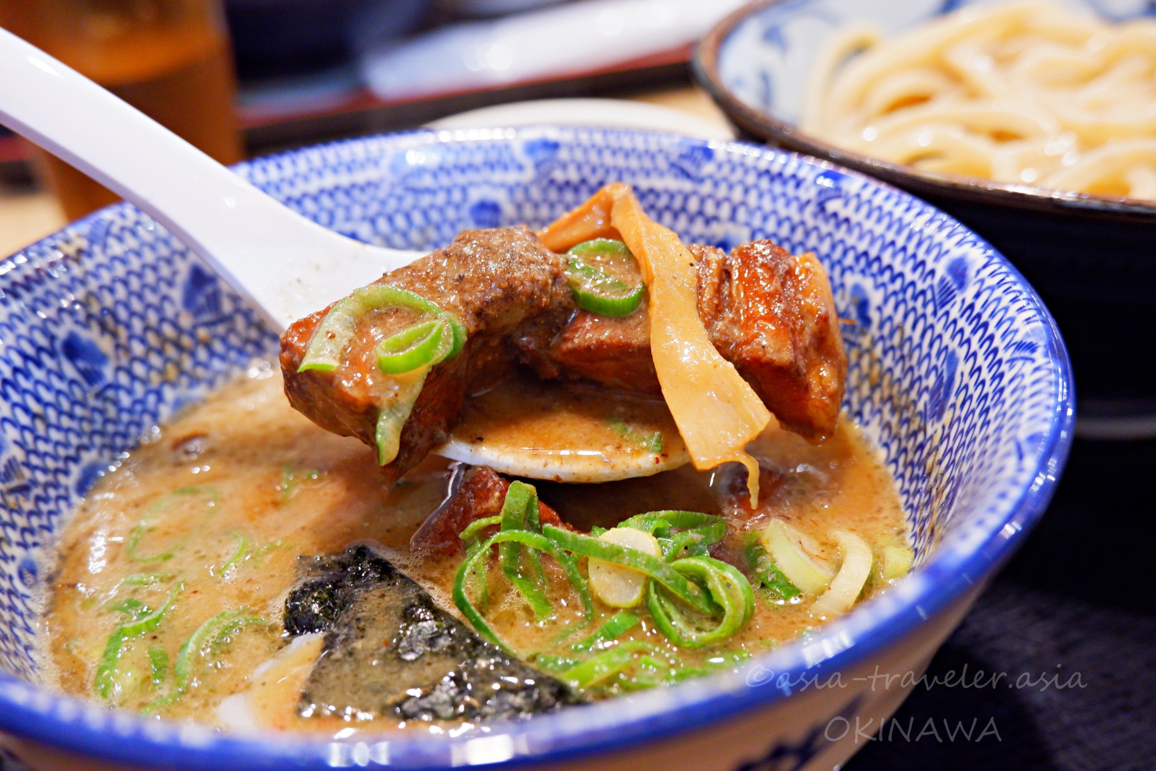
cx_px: 578
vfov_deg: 36.9
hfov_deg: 53.1
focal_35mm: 36
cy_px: 386
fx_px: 1156
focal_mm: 24.9
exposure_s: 1/52
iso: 2500
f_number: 4.4
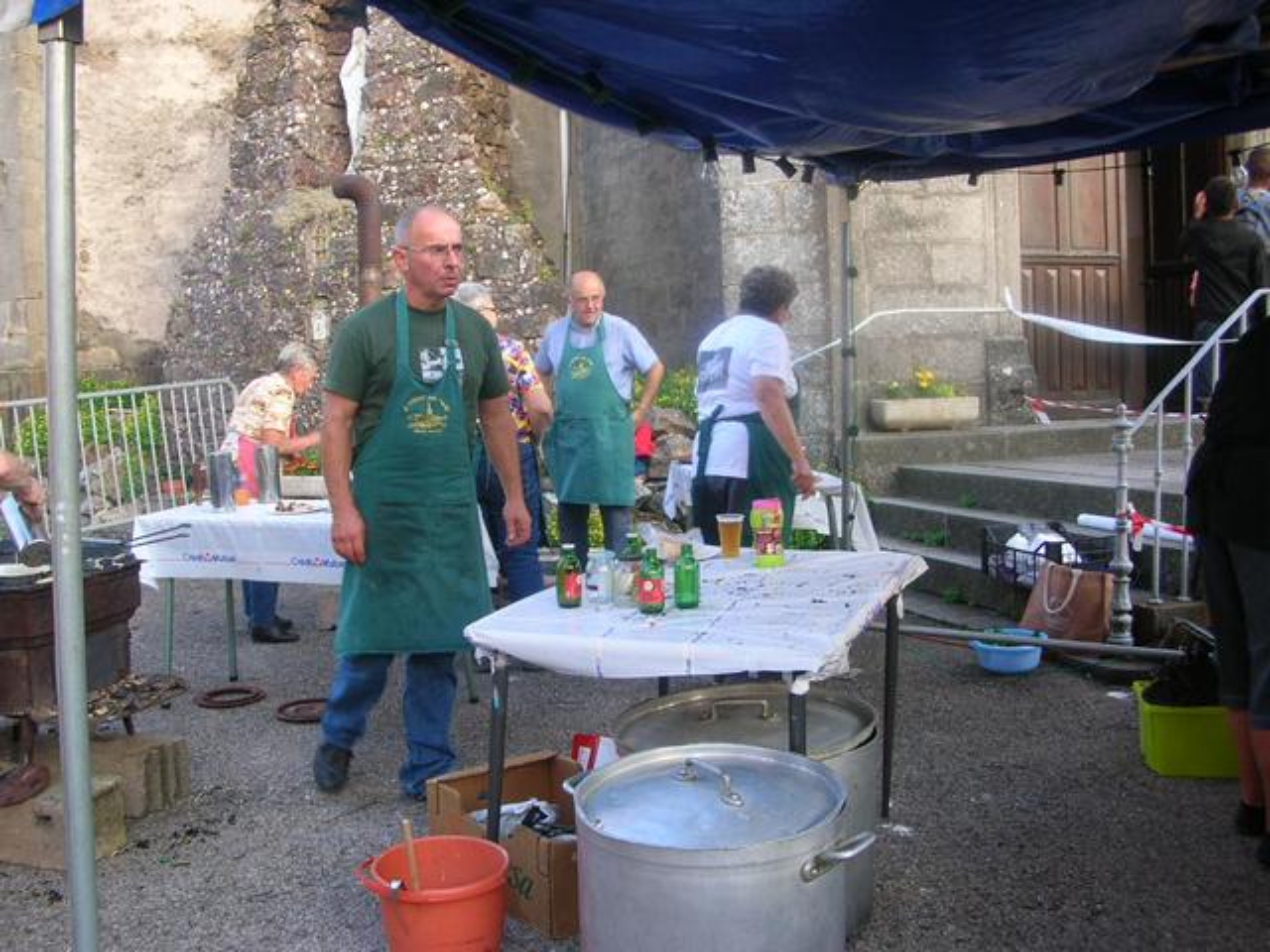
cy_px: 476
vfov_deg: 40.7
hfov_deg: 52.6
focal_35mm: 35
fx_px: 1284
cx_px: 635
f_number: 2.8
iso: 50
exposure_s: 1/32.6
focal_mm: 5.8
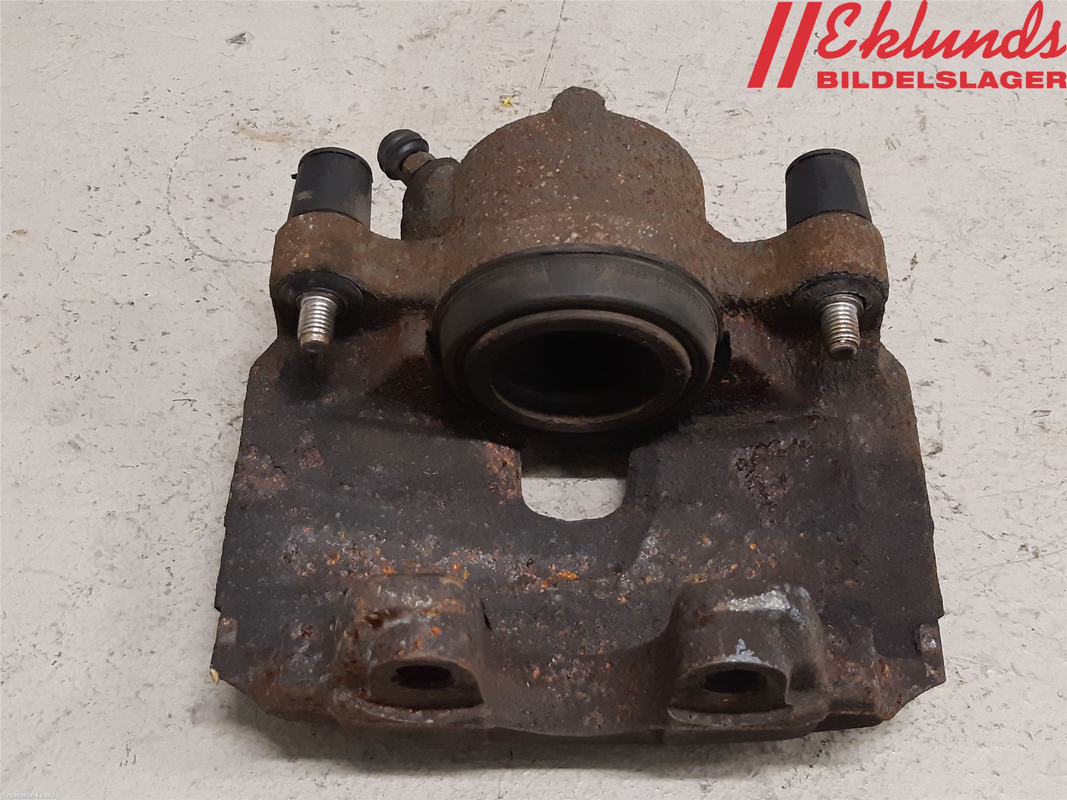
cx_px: 534
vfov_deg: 53.1
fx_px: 801
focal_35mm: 26
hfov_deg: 67.3
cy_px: 400
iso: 200
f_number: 1.7
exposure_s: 1/50
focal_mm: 3.93
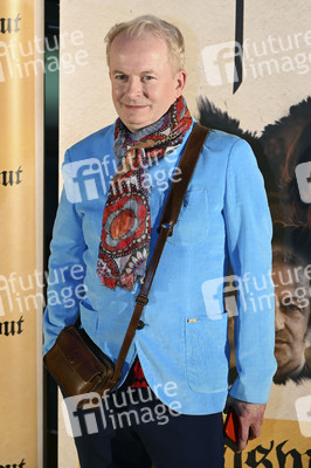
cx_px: 156
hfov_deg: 13.8
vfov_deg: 20.6
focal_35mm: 99
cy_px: 234
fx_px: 1285
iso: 2000
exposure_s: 1/200
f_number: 6.3
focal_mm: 99
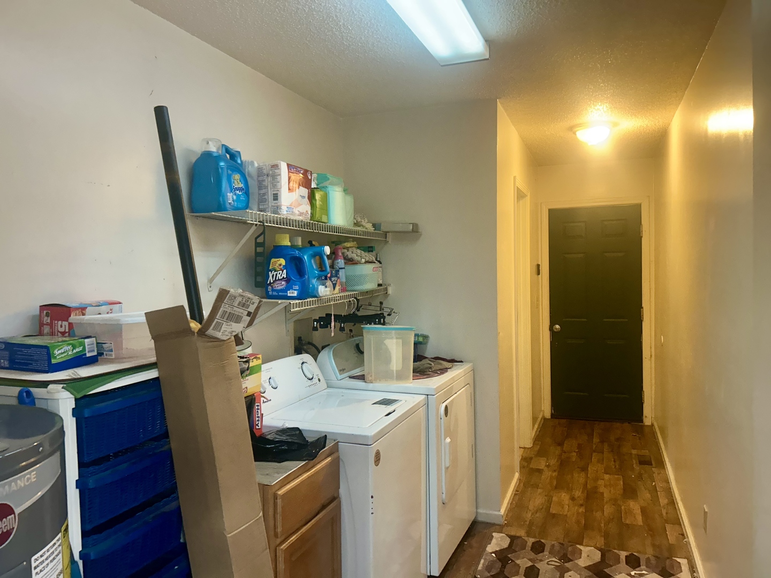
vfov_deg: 53.1
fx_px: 579
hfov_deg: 67.3
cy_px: 289
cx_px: 386
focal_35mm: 26
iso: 250
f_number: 1.5
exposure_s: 1/60
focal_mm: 5.7
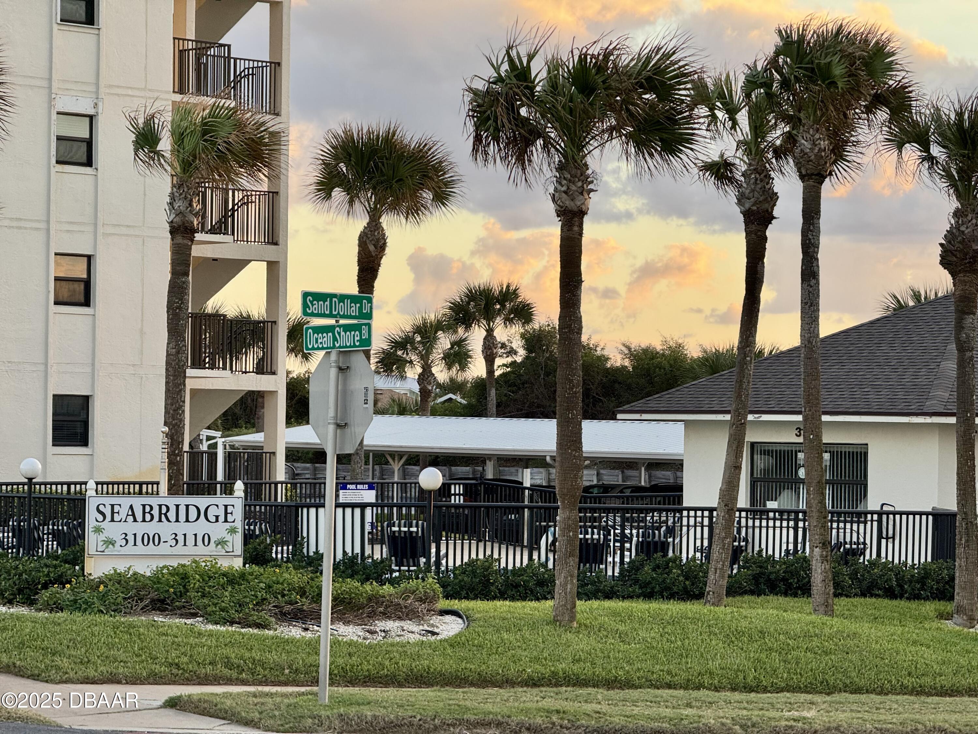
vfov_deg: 12.3
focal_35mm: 120
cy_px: 367
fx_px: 3390
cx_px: 489
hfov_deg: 16.4
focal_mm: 15.66
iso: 50
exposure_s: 1/168
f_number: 2.8
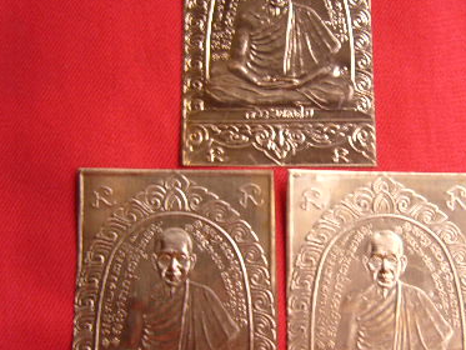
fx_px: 808
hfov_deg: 32.1
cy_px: 181
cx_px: 271
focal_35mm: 60
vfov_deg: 24.4
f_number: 2.8
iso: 100
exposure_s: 1/25
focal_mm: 5.8
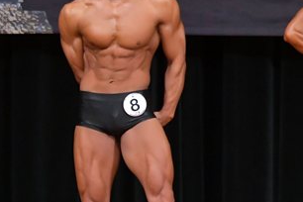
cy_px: 92
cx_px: -66
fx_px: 5757
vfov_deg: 2.0
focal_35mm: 684
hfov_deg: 3.0
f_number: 5.6
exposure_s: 1/400
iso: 5000
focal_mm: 180
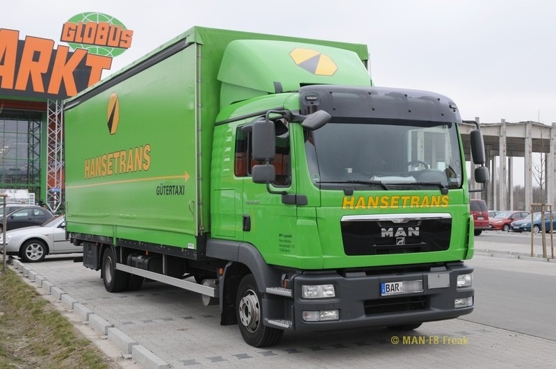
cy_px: 184
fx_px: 648
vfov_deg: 31.8
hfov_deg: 46.5
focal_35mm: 42
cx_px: 278
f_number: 8
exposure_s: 1/400
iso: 640
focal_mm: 28
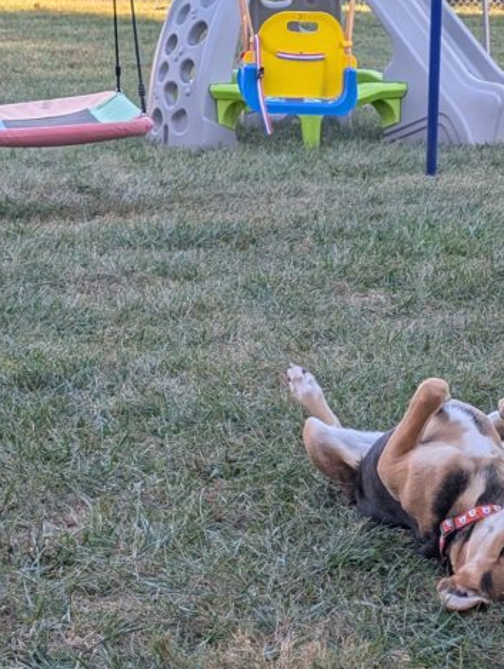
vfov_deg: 18.2
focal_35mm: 107
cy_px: 549
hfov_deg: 13.7
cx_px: 472
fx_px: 2072
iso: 17
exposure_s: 1/191
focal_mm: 6.9
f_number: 1.68
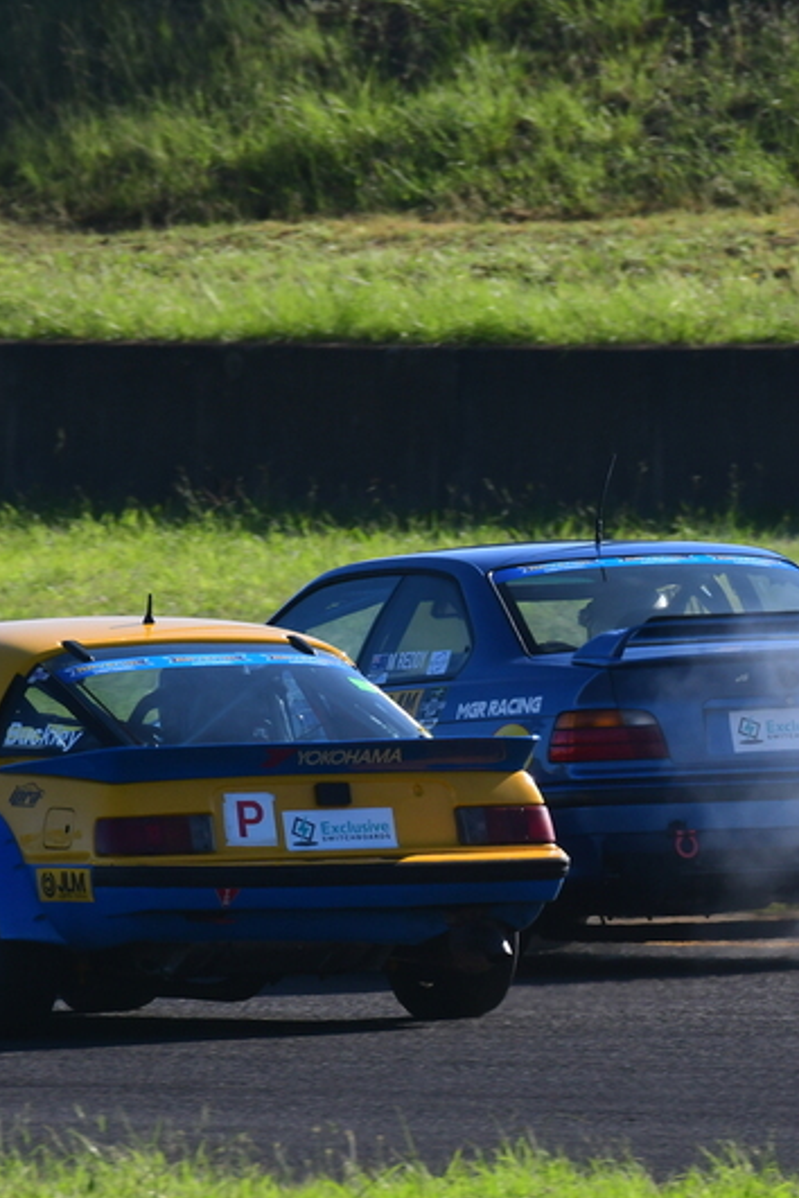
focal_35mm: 1130
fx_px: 37617
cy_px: 599
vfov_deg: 1.8
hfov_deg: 1.2
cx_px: 826
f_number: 11
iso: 500
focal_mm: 500
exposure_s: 1/640
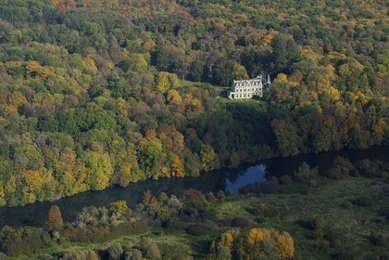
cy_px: 130
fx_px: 1102
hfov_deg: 20.0
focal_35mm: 102
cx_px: 194
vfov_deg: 13.4
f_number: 8
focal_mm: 102
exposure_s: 1/800
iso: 400
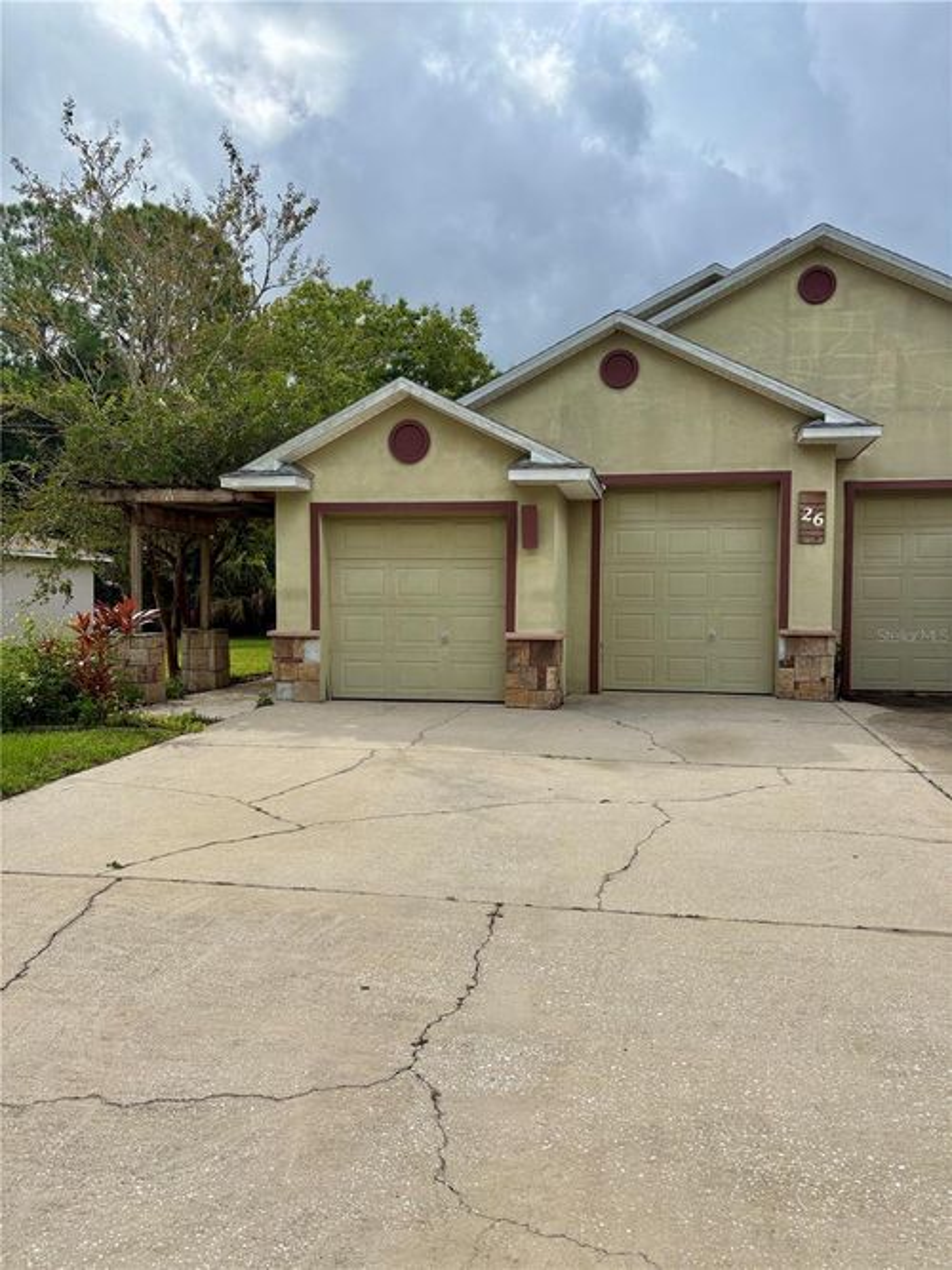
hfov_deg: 53.0
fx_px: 954
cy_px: 635
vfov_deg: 67.3
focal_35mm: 26
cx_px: 476
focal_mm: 5.96
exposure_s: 1/3279
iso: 50
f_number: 1.6
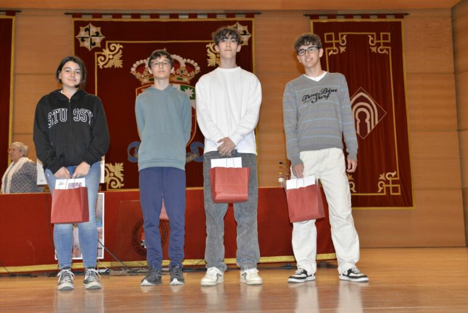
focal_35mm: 45
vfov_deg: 29.9
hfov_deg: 43.6
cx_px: 234
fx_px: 585
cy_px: 156
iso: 800
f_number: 5
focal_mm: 45
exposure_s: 1/60
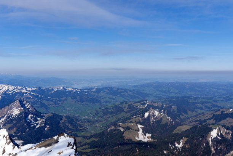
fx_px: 285
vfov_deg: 30.6
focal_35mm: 44
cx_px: 116
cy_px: 78
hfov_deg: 44.5
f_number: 10
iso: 100
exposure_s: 1/250
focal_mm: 44
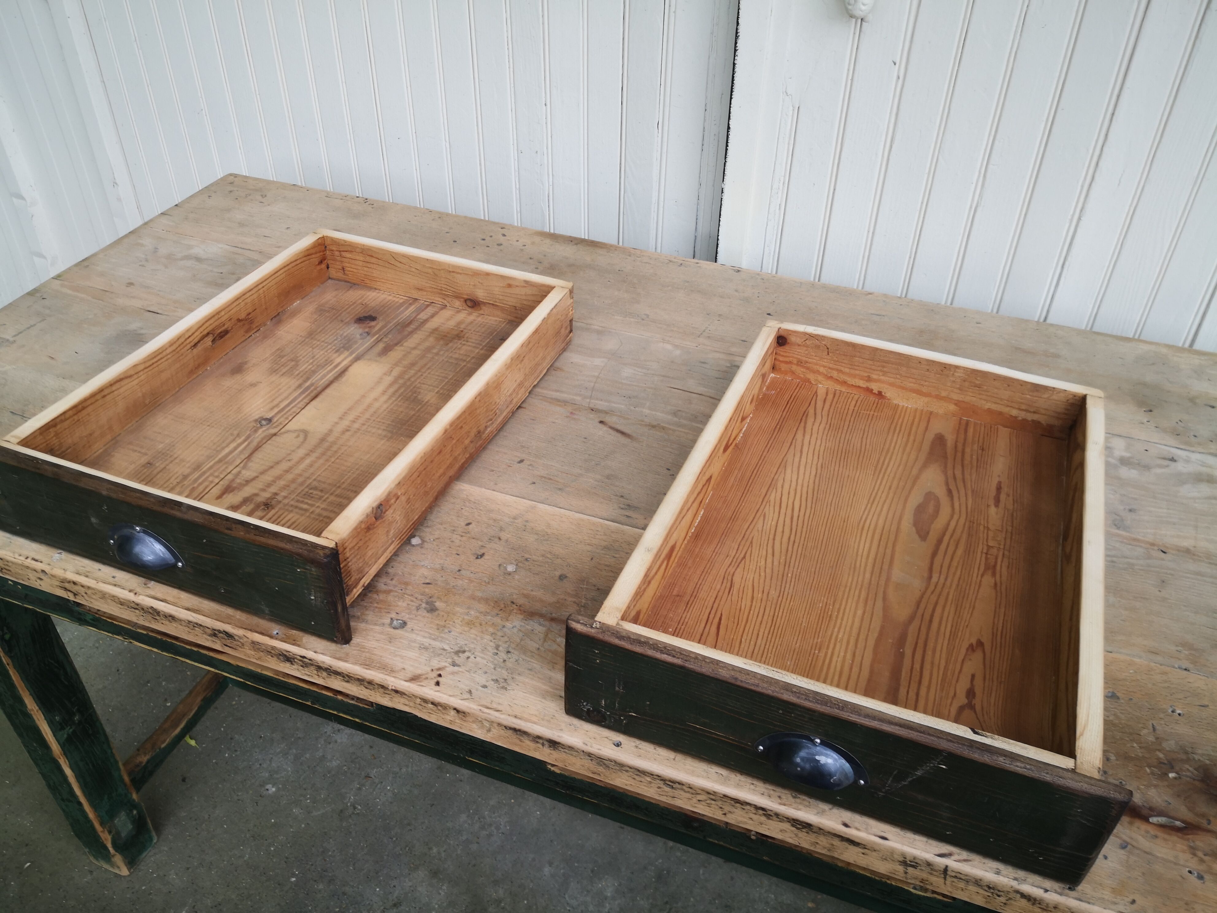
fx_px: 949
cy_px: 456
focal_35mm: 27
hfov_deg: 65.3
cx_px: 608
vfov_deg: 51.4
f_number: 1.6
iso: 50
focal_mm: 3.95
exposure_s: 1/166
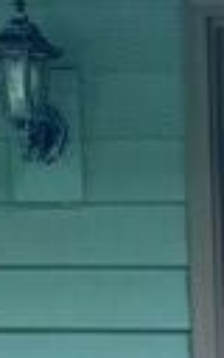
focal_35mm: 138
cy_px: 576
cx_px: 543
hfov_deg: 8.6
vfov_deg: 14.0
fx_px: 1348
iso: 80
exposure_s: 1/121
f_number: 1.8
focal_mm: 4.25
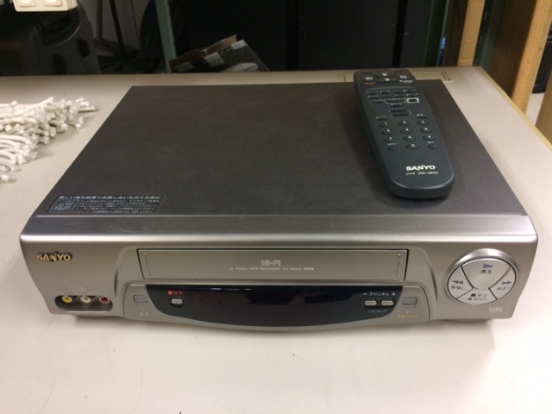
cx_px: 276
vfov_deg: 48.2
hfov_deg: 61.7
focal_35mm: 29
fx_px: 462
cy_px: 207
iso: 200
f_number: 2.2
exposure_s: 1/33
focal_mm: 4.15
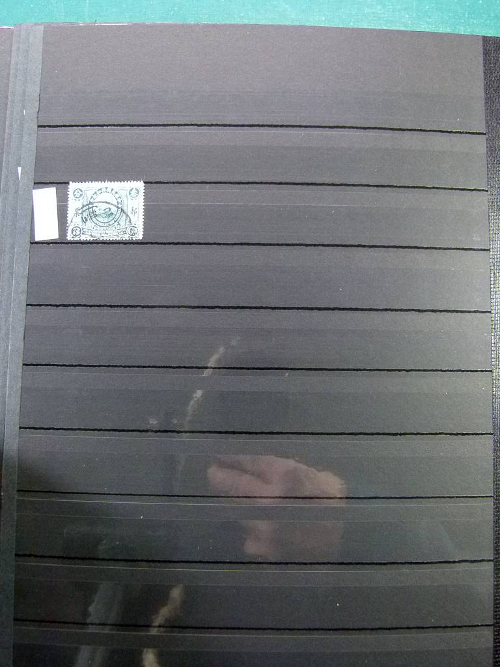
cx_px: 250
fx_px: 616
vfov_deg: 56.8
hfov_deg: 44.2
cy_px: 334
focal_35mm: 32
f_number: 3
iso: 400
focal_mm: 5.7
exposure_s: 1/50
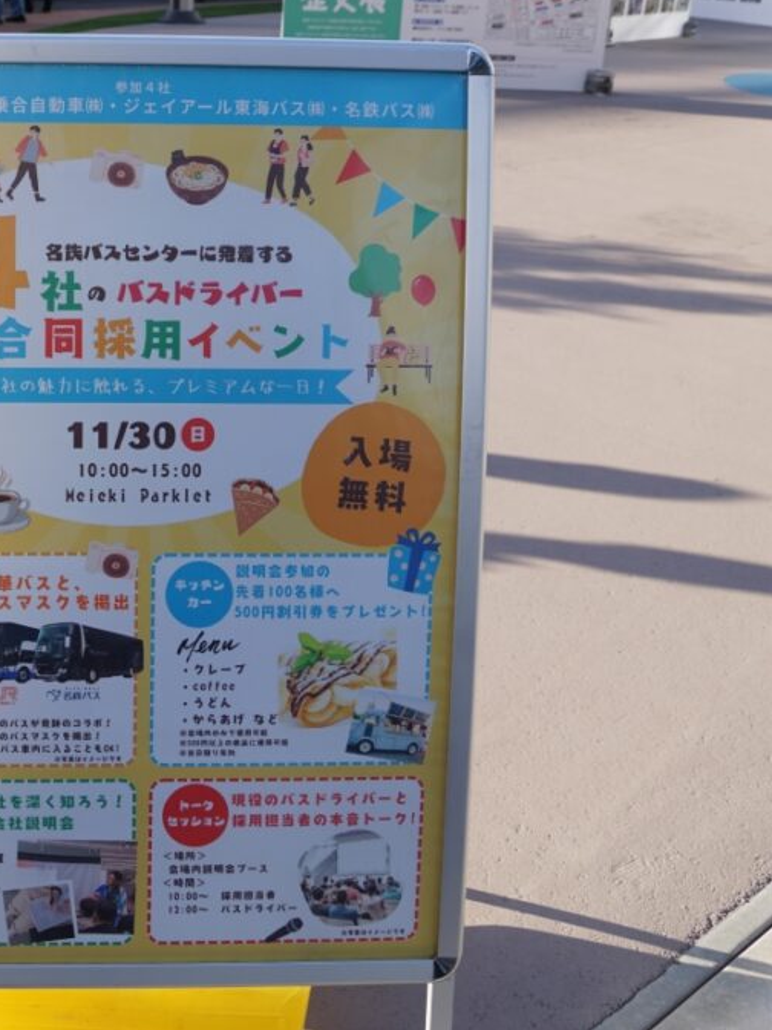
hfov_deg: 31.5
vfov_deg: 42.9
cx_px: 89
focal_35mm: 44
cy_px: 515
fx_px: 1308
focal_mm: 20
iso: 100
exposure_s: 1/125
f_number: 5.6
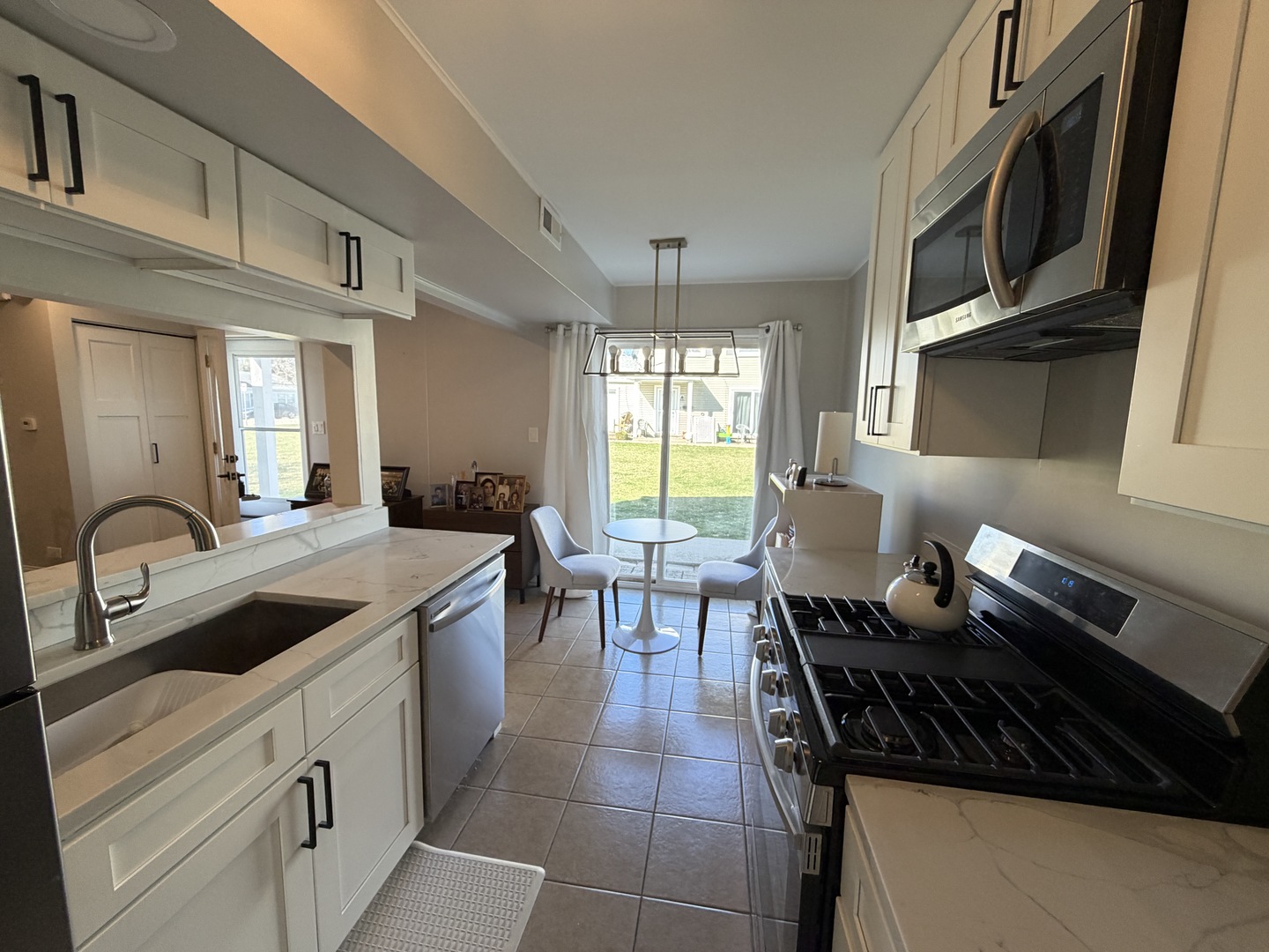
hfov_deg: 102.1
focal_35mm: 14
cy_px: 476
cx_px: 634
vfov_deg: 85.7
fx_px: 513
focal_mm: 2.22
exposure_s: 1/120
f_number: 2.2
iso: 160
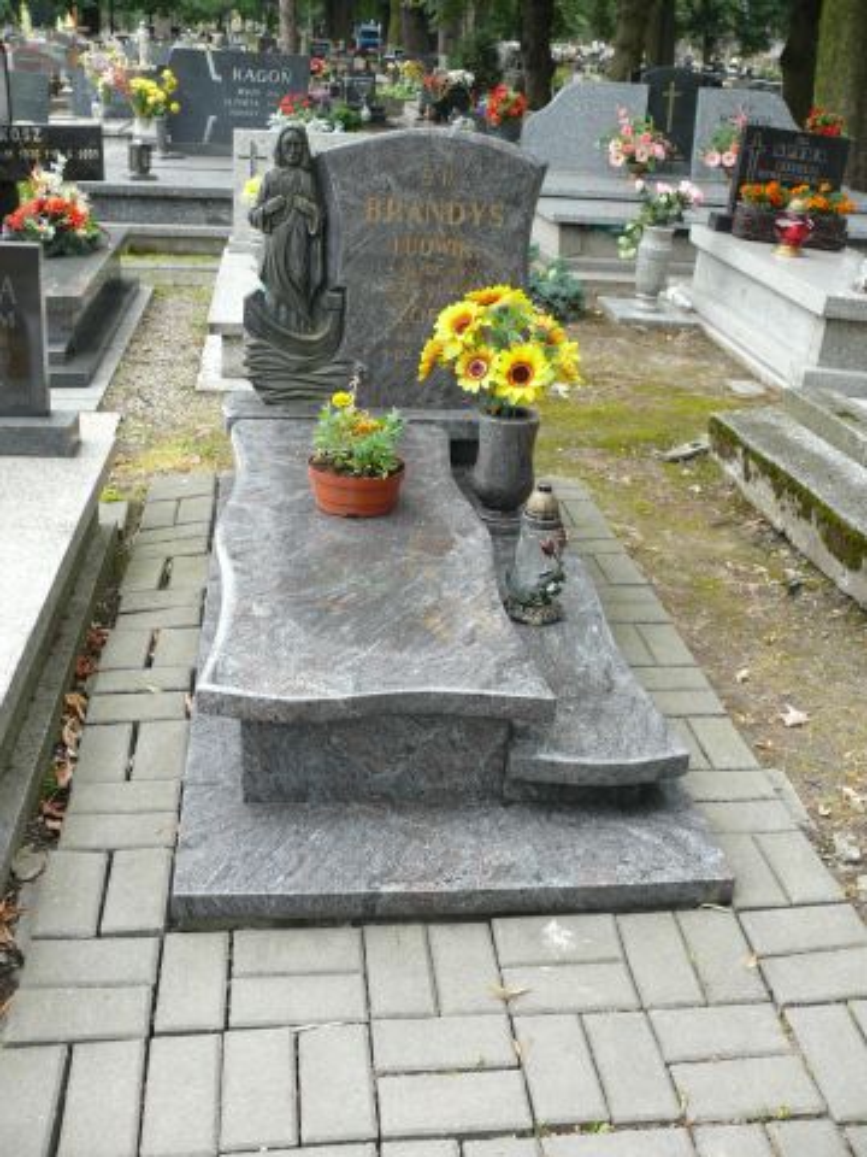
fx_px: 1169
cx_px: 434
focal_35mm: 35
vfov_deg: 52.6
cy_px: 578
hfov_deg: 40.7
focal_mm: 7.4
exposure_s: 1/125
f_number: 3.2
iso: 100
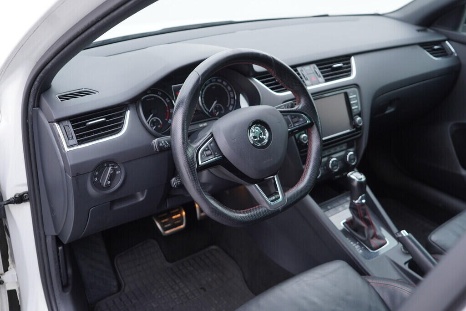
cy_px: 156
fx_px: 466
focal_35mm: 36
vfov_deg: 36.9
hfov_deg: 53.1
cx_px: 233
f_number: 2.8
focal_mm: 24
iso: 160
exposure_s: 1/40
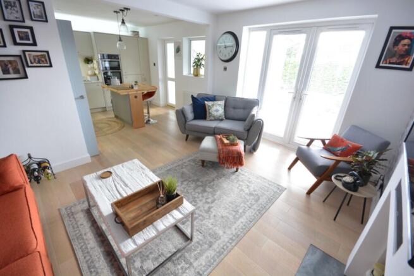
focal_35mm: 15
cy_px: 138
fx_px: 173
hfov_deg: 100.4
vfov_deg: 77.4
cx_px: 207
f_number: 8
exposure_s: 1/8
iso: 400
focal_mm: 10
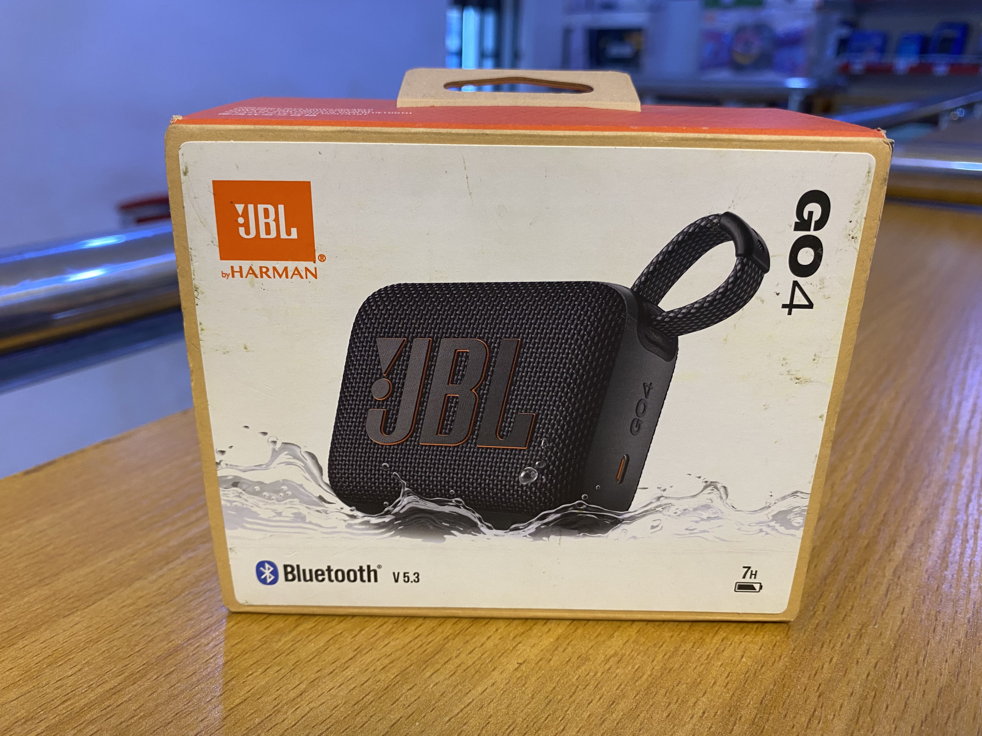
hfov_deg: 67.3
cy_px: 368
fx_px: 738
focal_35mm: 26
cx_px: 491
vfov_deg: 53.1
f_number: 1.8
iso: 125
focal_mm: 4.25
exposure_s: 1/64
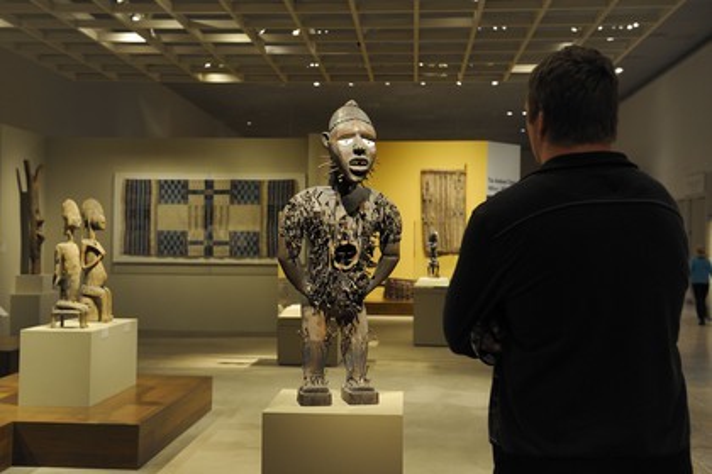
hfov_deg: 48.5
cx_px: 356
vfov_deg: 33.4
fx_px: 791
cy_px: 237
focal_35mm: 40
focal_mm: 40
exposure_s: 1/40
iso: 1600
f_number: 3.5
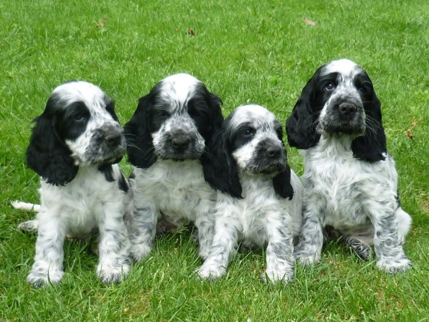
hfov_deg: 58.4
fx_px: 384
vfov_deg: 45.4
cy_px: 161
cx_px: 214
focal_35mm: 31
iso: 80
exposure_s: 1/400
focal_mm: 5.5
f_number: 2.8
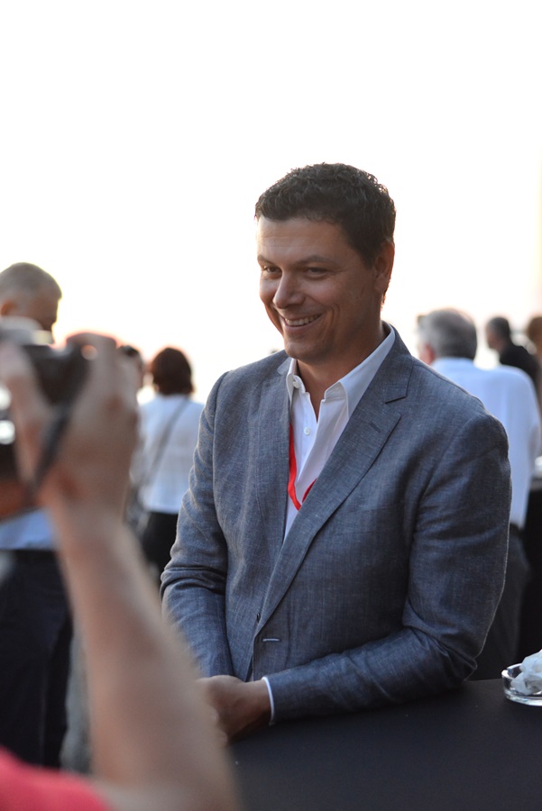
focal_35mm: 50
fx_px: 1128
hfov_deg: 27.0
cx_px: 271
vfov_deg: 39.6
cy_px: 406
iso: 4000
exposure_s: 1/160
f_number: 2.5
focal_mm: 50
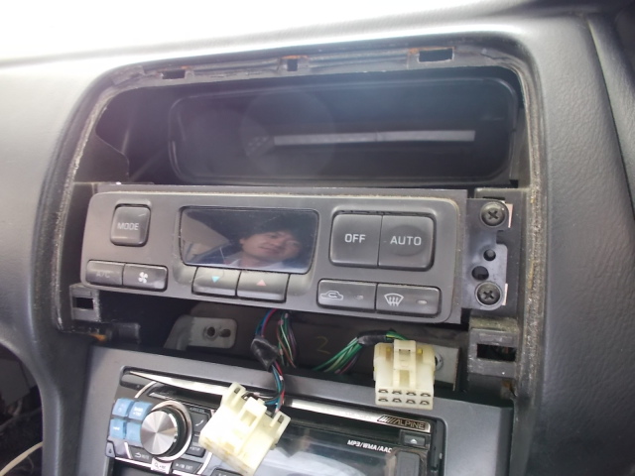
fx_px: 477
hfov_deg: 67.3
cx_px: 318
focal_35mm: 26
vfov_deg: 53.1
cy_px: 238
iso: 200
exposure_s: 1/20
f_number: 3.2
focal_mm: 4.6
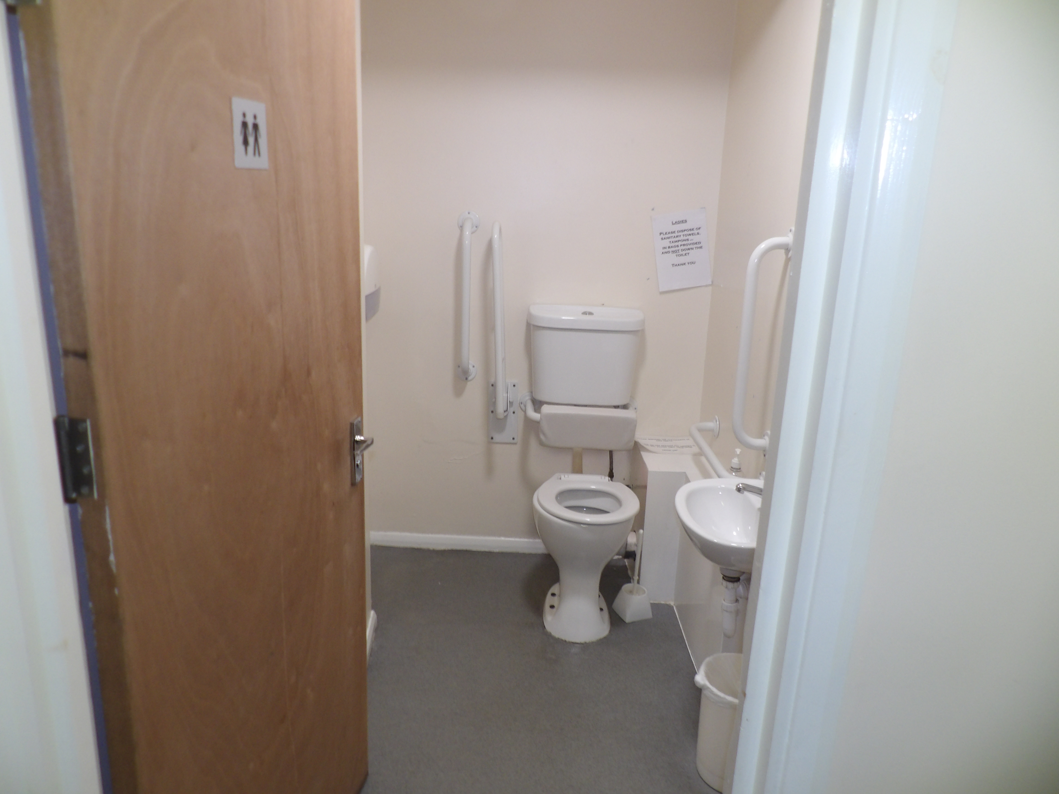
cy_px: 397
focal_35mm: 24
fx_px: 734
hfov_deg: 71.6
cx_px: 530
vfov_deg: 56.8
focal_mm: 4.3
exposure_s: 1/34
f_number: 3.2
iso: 160
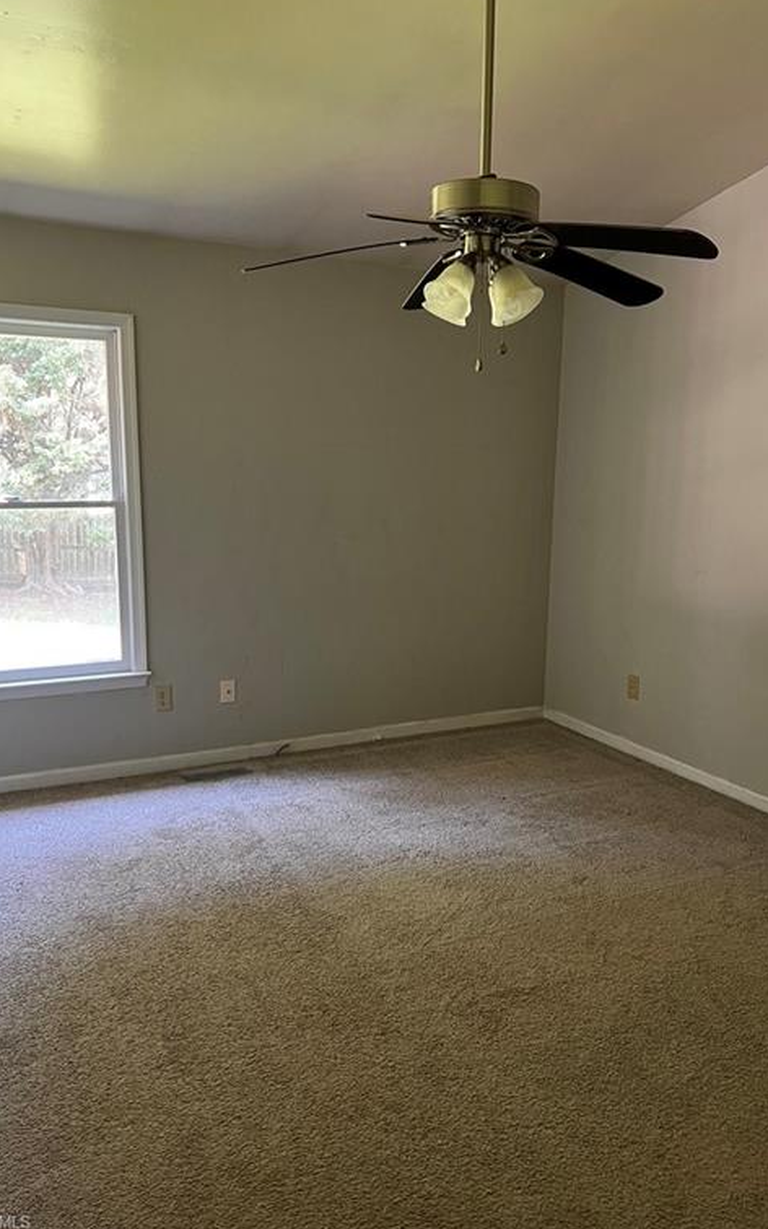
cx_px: 412
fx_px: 938
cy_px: 610
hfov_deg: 44.5
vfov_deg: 66.5
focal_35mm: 28
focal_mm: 5.7
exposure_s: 1/60
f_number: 1.5
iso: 200
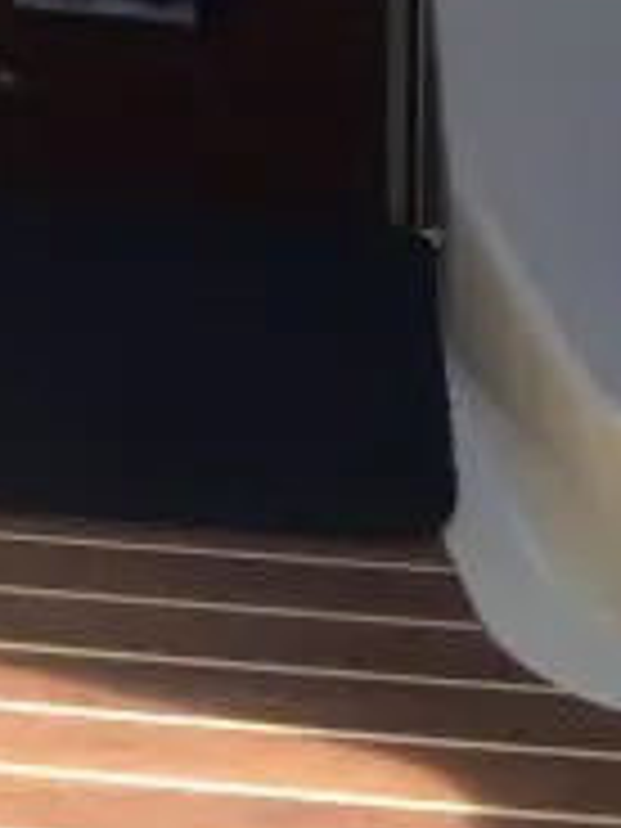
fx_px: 3014
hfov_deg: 11.5
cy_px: -819
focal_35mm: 126
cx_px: -112
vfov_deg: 13.5
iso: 32
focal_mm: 4.15
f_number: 2.2
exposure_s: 1/134
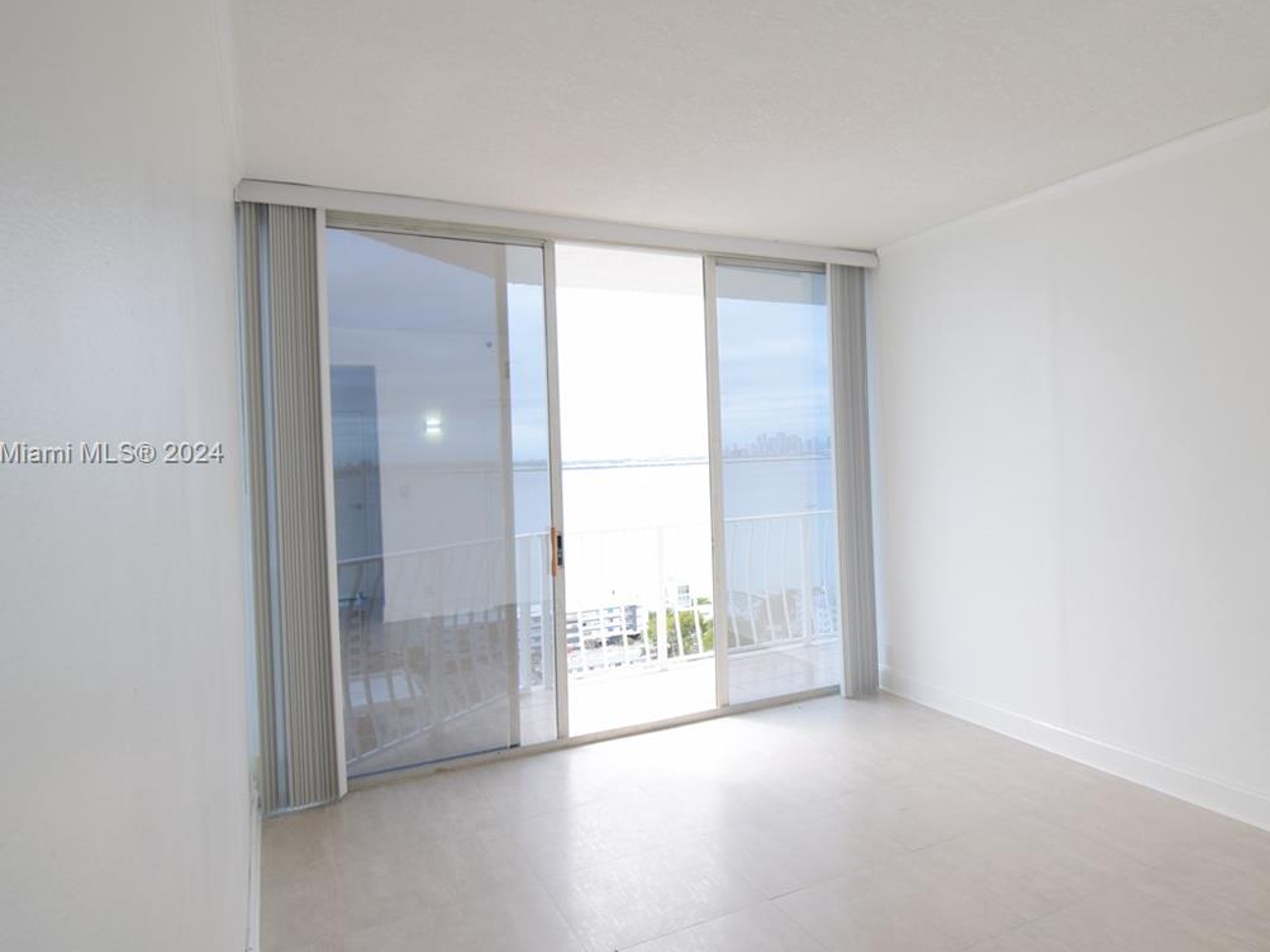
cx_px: 831
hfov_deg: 72.1
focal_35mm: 23
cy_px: 454
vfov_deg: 58.8
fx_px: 844
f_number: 8
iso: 400
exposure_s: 1/250
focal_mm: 10
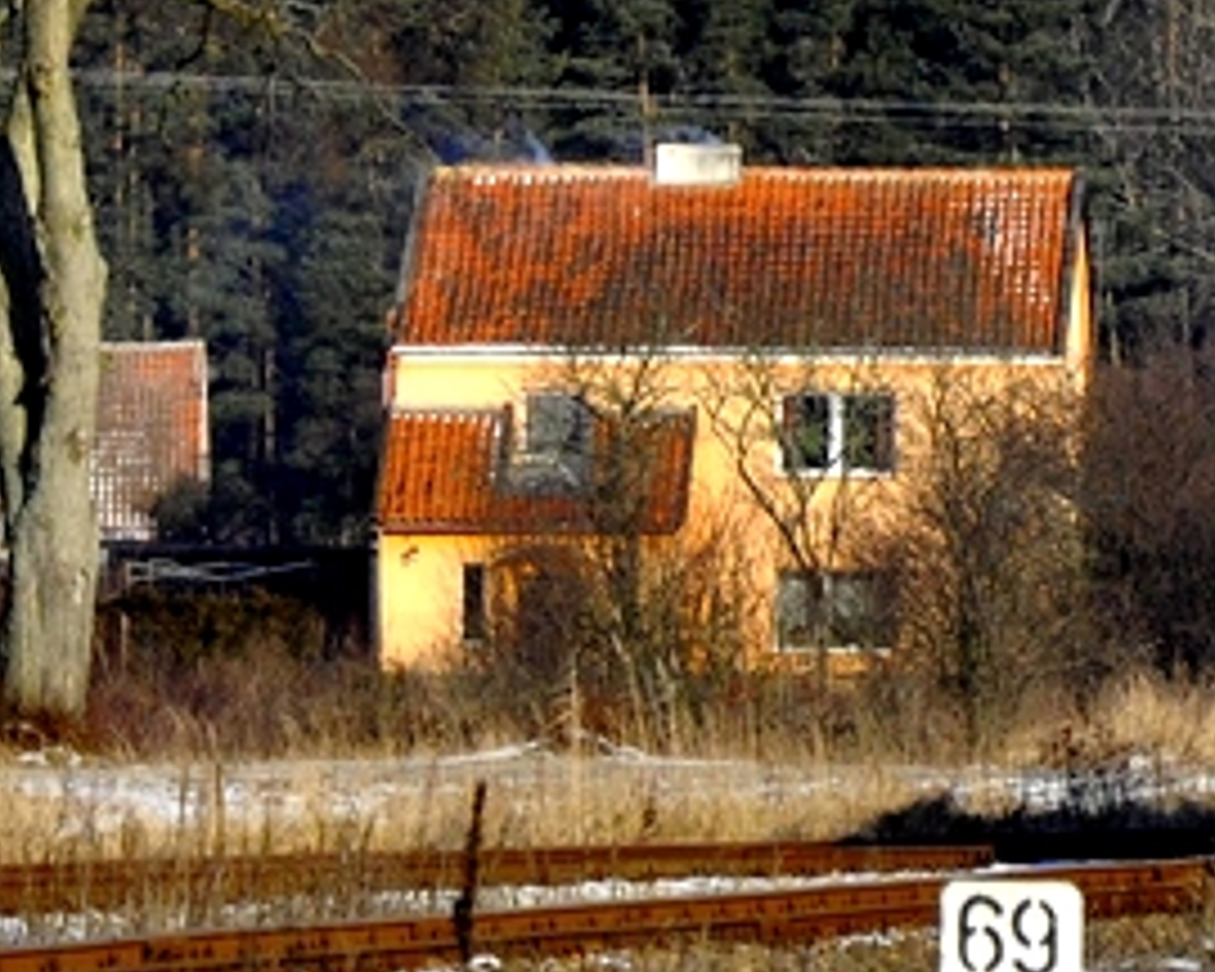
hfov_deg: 4.5
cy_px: 202
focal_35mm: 426
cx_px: 1530
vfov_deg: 3.6
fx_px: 15319
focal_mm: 80
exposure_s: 1/800
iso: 200
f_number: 8
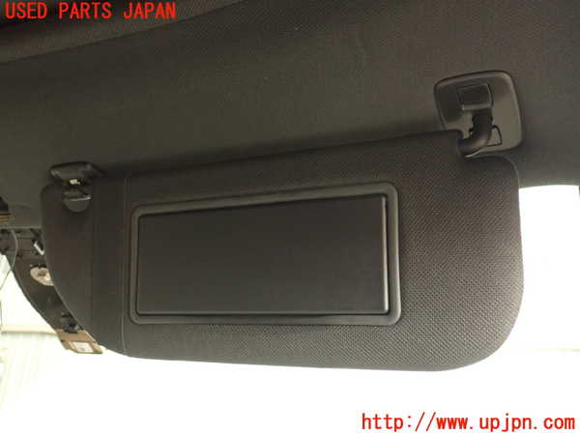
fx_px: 603
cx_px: 290
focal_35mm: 36
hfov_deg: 51.4
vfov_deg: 39.7
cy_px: 218
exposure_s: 1/40
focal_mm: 6.37
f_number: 2.5
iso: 500
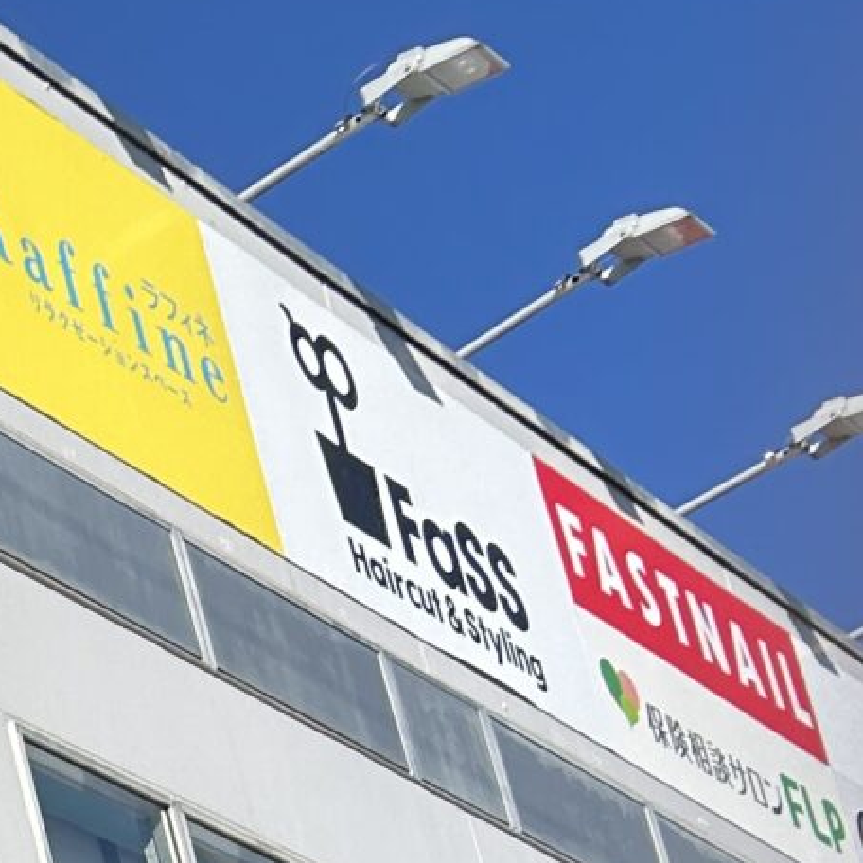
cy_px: 1669
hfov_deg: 11.5
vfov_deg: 12.2
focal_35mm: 129
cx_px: -1134
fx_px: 3639
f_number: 1.5
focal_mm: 5.7
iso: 50
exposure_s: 1/5319
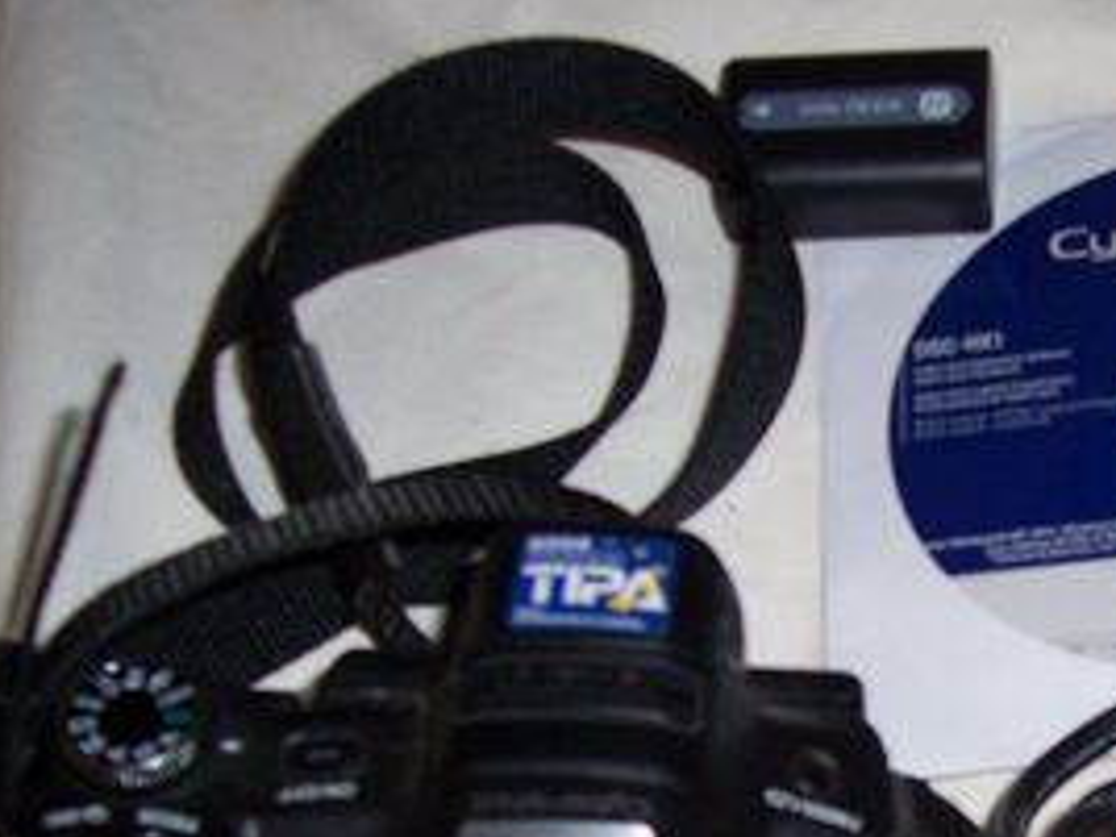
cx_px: 1029
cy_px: 891
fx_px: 2450
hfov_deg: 24.8
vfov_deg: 18.7
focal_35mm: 76
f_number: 2.7
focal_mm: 5.6
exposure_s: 1/60
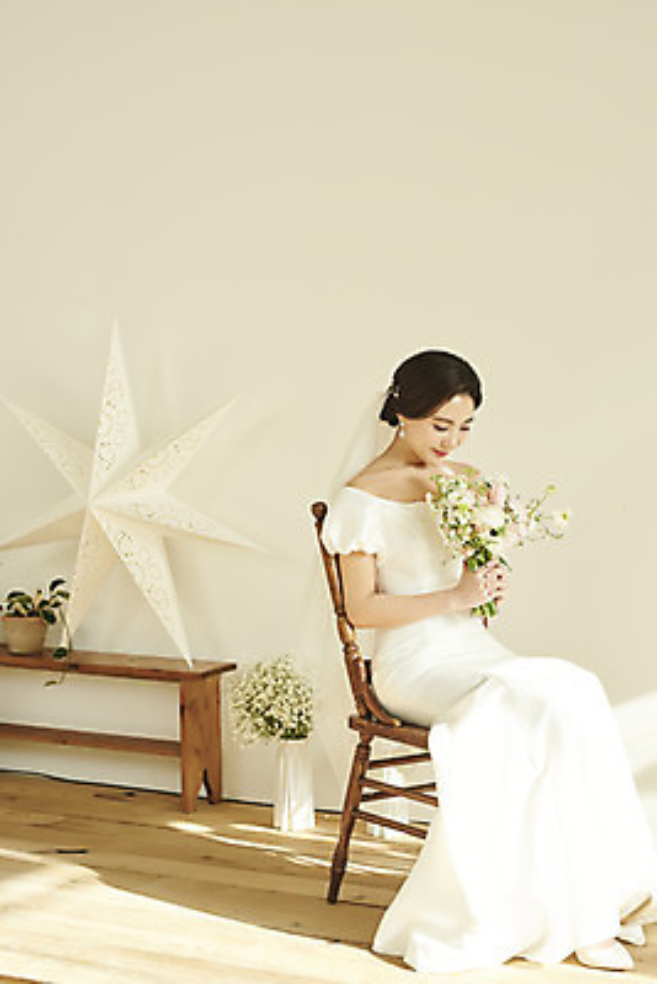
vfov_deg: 23.9
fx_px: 2325
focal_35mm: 85
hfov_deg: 16.1
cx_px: 328
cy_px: 492
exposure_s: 1/125
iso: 250
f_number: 4
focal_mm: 85
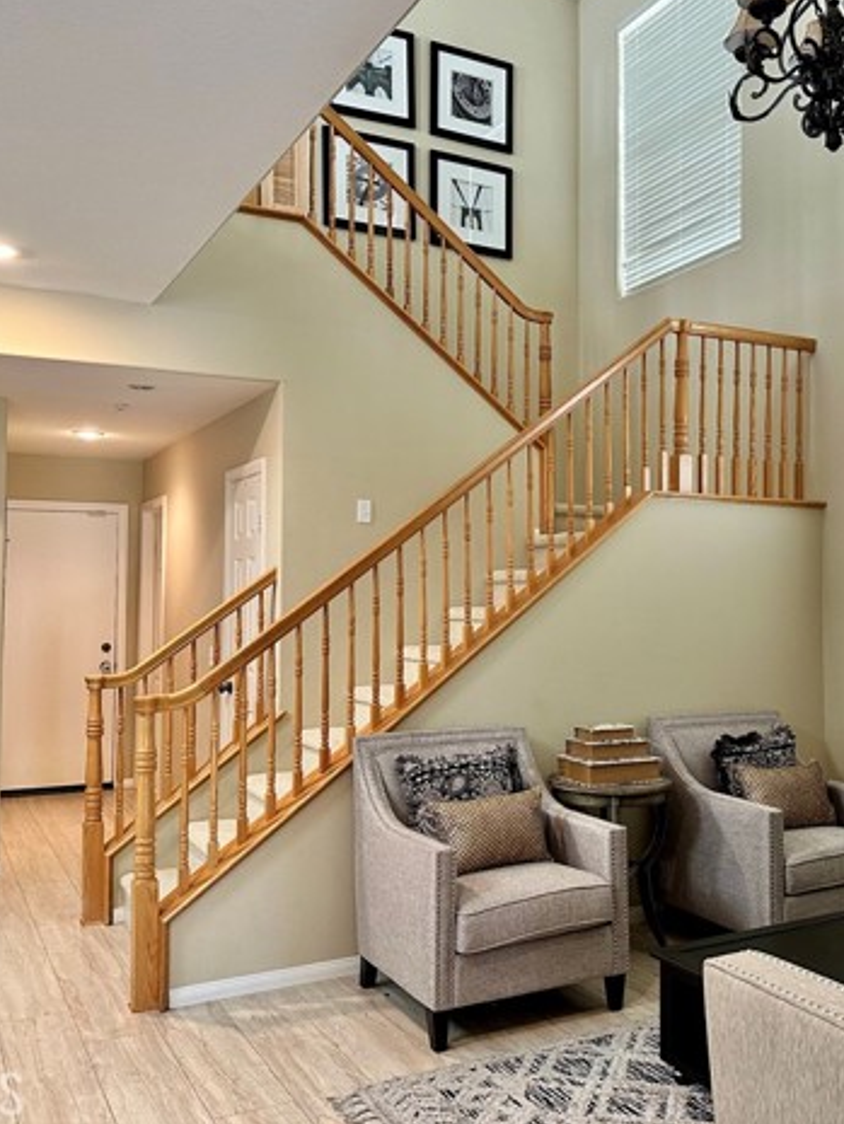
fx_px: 1072
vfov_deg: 55.3
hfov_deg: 42.7
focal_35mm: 33
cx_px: 525
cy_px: 549
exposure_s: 1/60
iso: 200
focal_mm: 6.86
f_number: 1.78
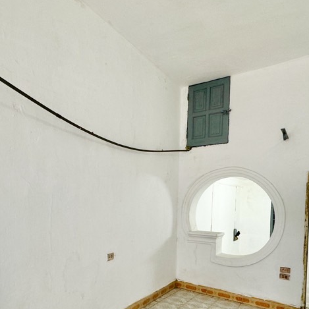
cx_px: 126
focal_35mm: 27
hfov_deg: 58.7
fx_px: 273
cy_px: 208
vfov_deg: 57.7
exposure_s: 1/100
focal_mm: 2.22
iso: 100
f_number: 2.2
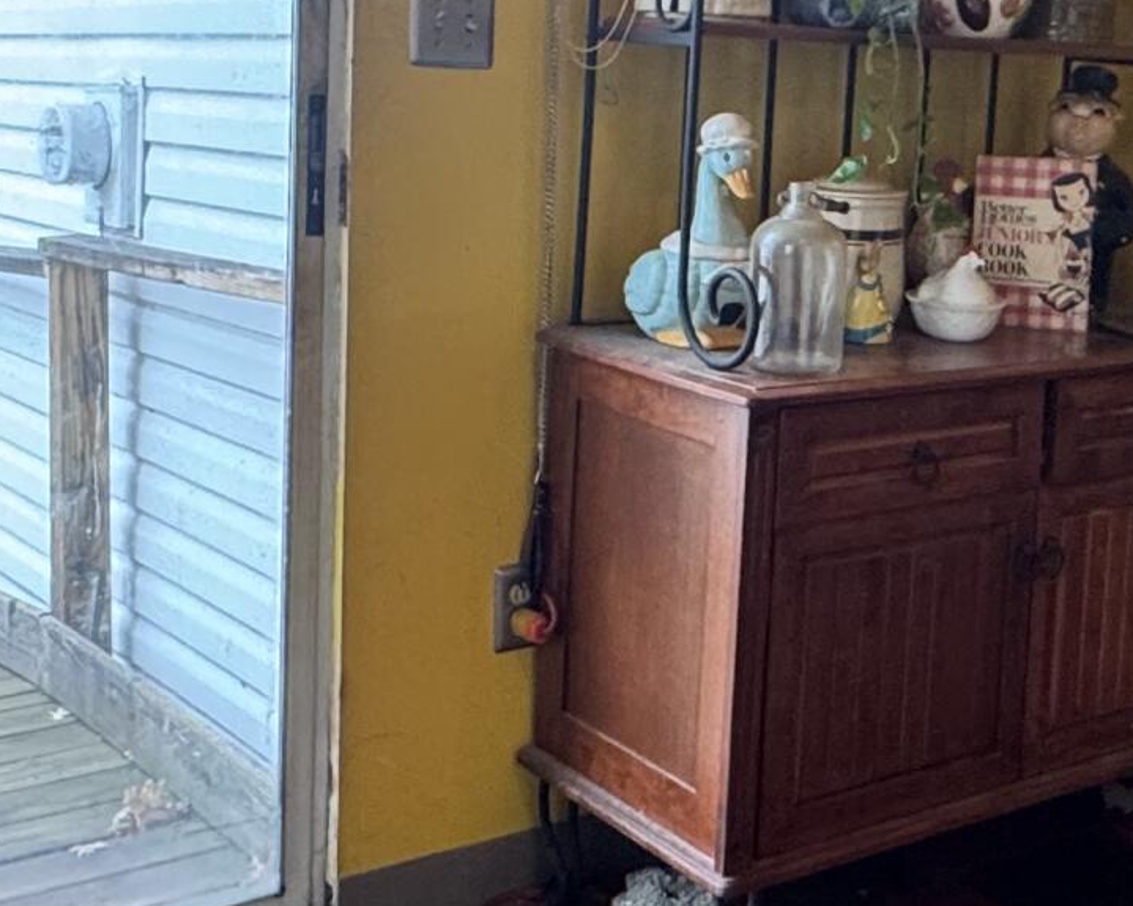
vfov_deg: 26.2
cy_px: 173
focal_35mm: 57
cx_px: 892
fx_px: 1911
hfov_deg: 32.2
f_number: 2.2
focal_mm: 2.22
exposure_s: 1/60
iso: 250
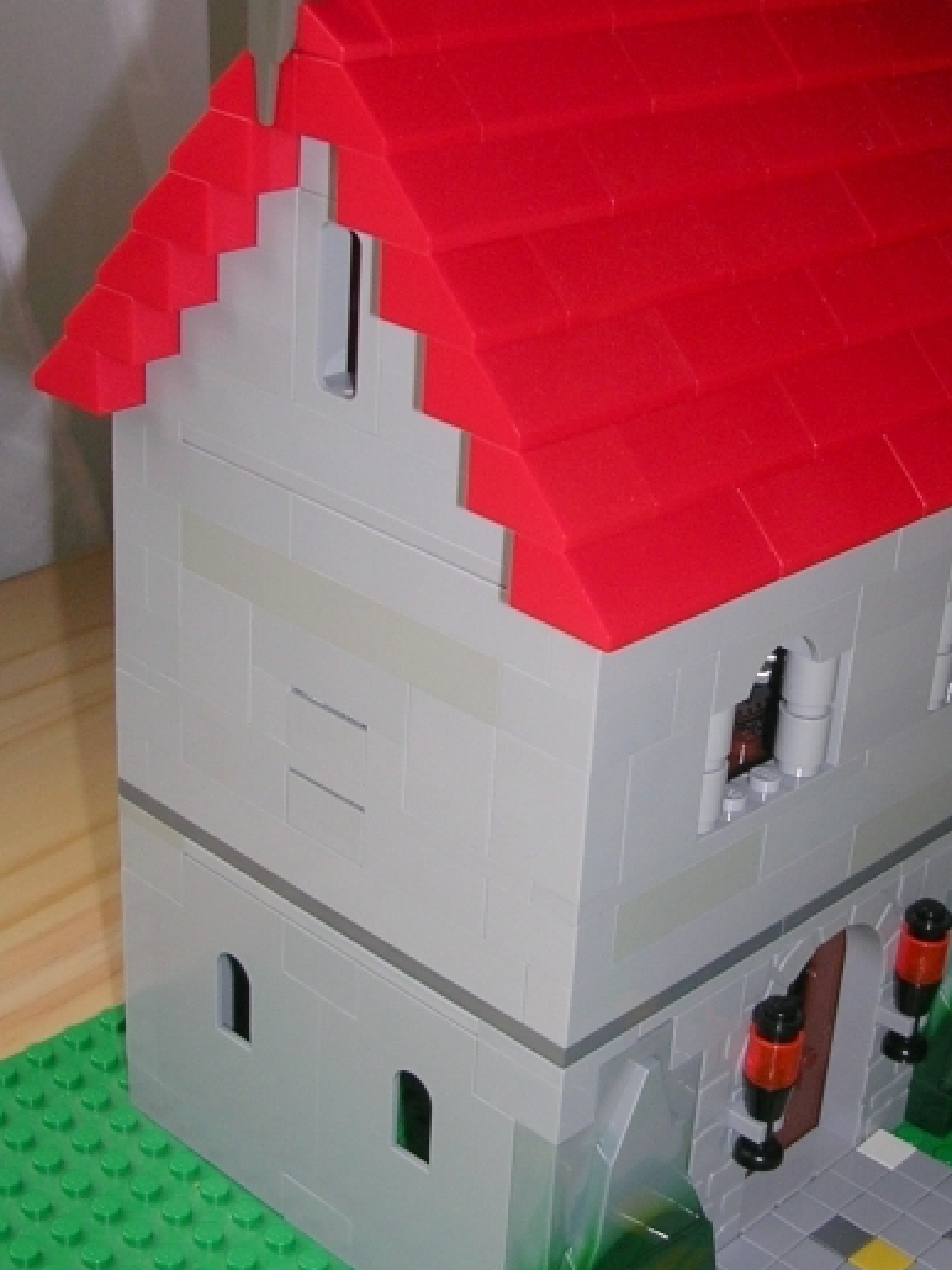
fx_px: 2164
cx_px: 720
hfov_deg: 24.5
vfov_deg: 32.7
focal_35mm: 59
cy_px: 710
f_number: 2.8
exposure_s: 1/60.1
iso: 50
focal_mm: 5.8
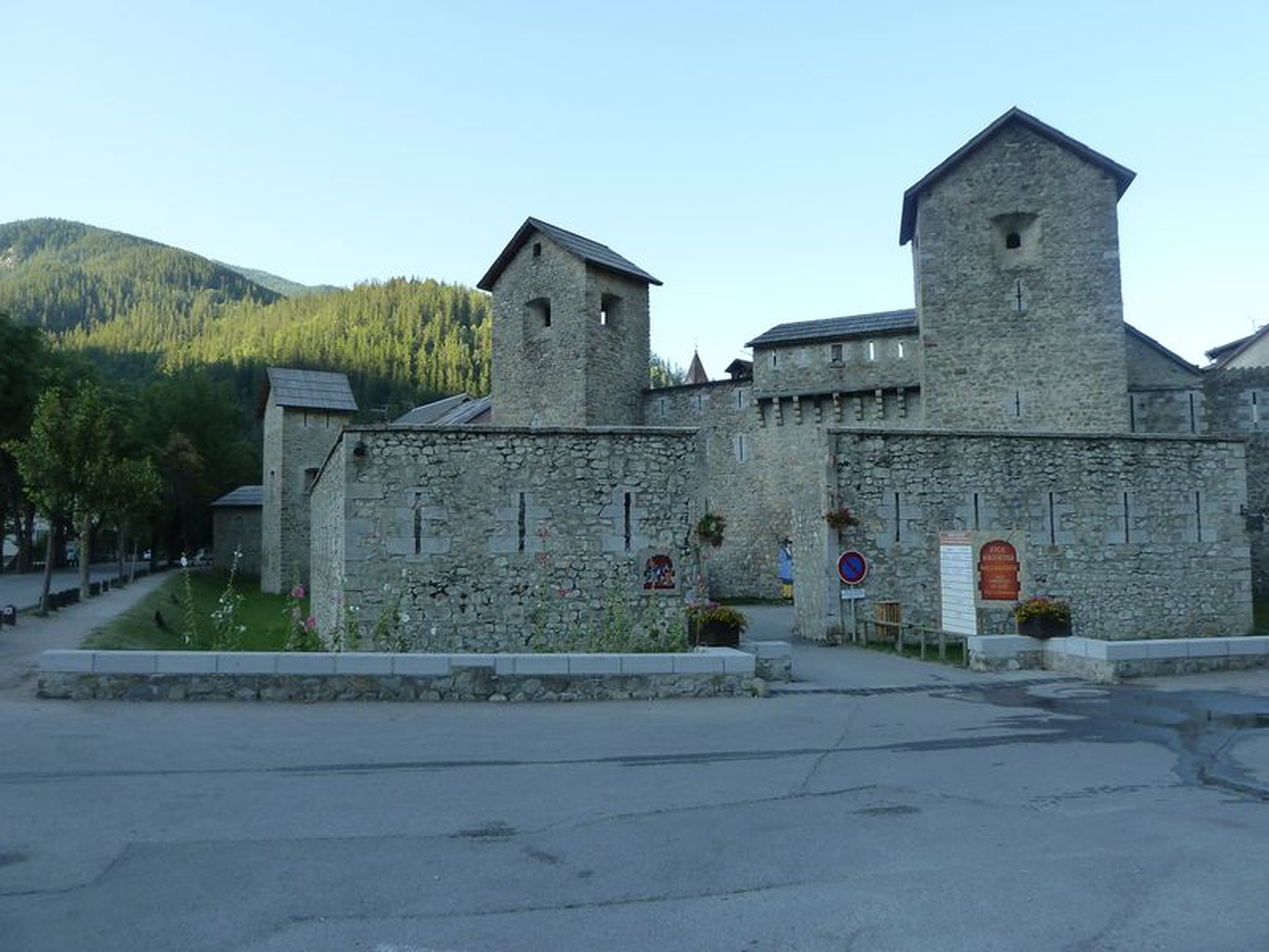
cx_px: 634
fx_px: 916
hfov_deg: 69.4
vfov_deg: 54.9
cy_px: 476
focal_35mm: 25
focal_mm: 4.1
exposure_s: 1/125
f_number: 4
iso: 125
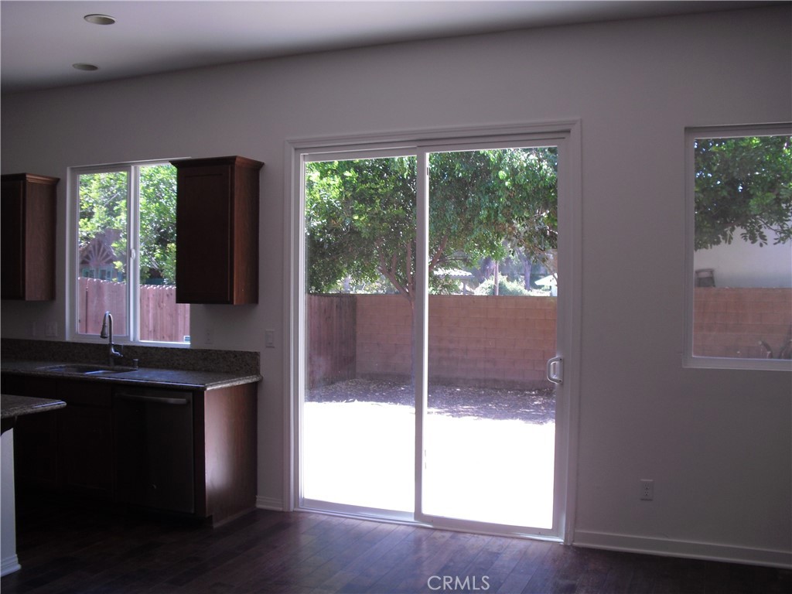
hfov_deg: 51.4
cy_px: 297
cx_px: 396
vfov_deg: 39.7
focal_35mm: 36
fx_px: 824
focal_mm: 6.3
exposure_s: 1/80
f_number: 3.1
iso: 100
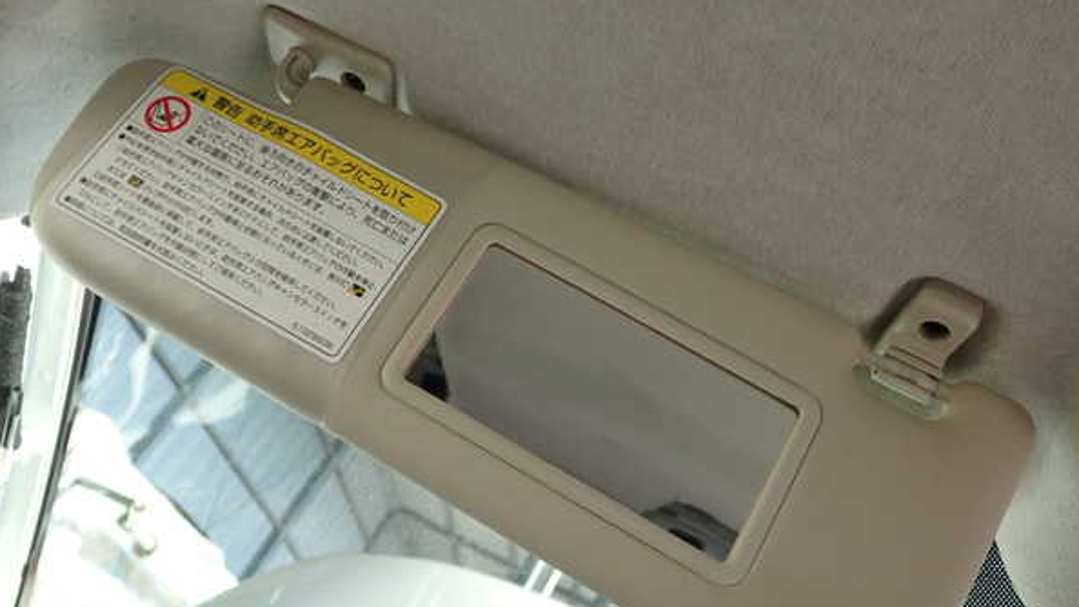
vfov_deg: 35.5
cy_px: 358
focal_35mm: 33
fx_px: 944
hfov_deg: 59.5
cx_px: 540
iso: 100
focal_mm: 5.4
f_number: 2.3
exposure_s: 1/250
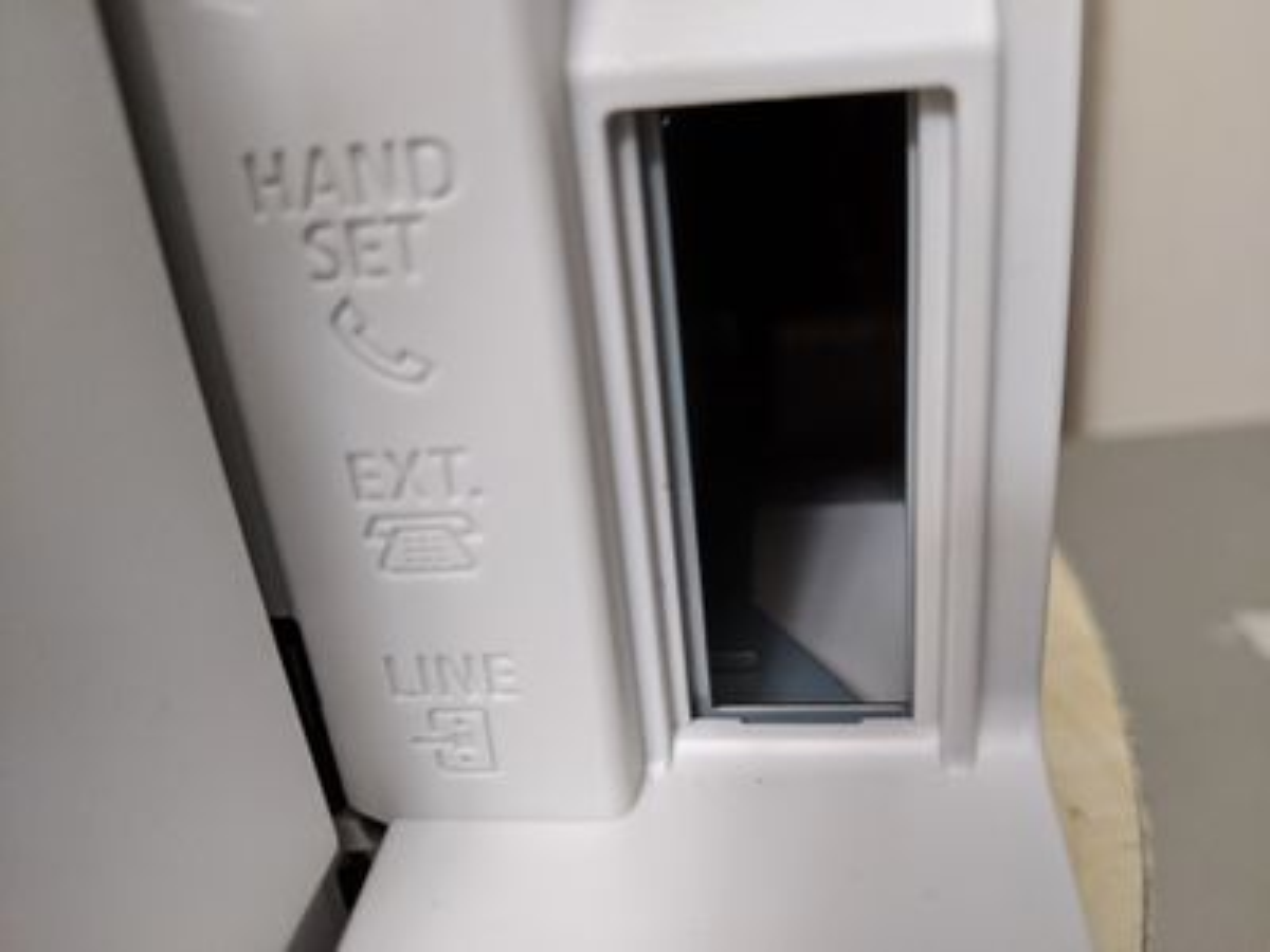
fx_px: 991
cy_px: 476
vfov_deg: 51.4
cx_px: 635
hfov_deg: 65.3
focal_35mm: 27
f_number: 1.8
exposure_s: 1/40
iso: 882
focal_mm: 4.44
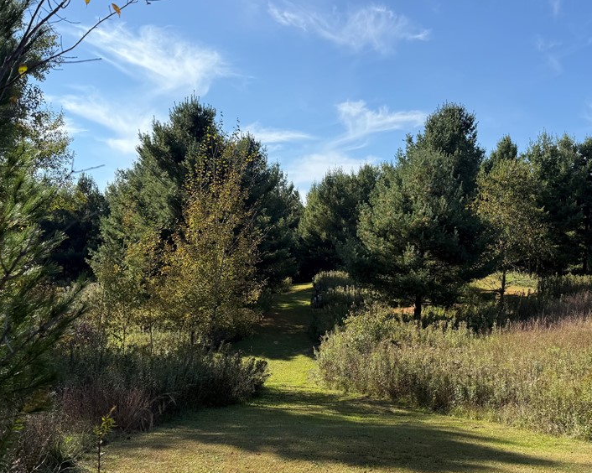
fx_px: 595
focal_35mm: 34
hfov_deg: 52.1
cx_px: 382
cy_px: 267
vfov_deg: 43.2
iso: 80
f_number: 1.78
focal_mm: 6.76
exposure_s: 1/3145
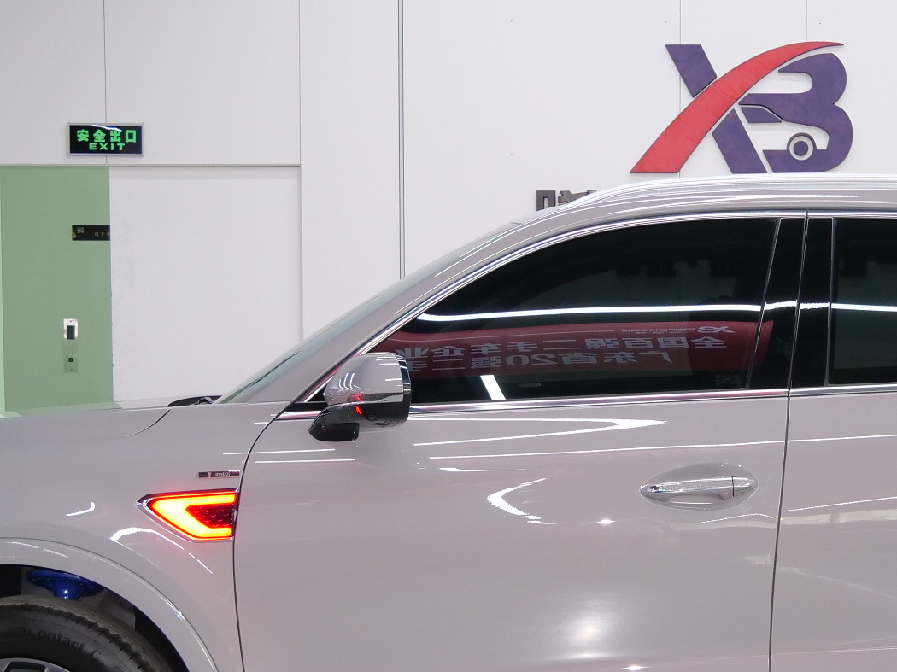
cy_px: 486
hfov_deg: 22.8
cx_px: 665
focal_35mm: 85
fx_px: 2202
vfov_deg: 17.3
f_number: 3.8
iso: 800
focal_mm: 17
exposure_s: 1/50
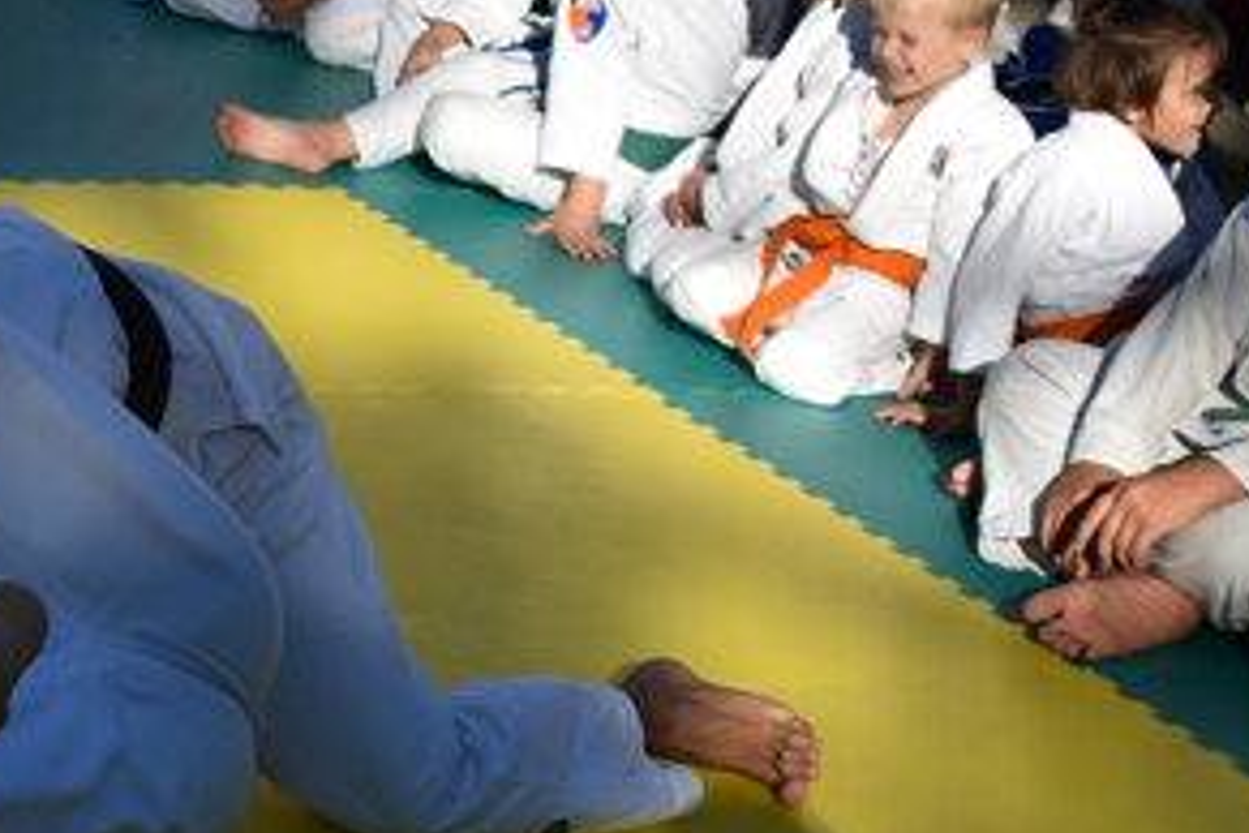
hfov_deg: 18.7
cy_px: 569
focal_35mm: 106
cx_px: -4
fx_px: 3688
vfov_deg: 12.9
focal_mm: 27
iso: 100
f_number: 4.5
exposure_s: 1/1000
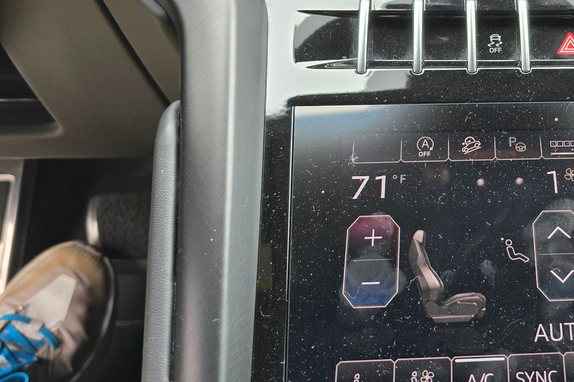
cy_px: 91
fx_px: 685
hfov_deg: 42.1
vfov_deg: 30.6
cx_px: 506
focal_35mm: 43
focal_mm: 6.3
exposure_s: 1/51
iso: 125
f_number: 1.7
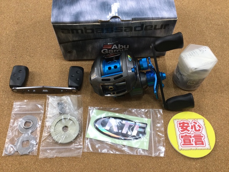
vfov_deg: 45.4
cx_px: 114
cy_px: 86
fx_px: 205
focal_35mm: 31
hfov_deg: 58.4
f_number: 2.4
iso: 32
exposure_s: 1/30
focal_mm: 3.3
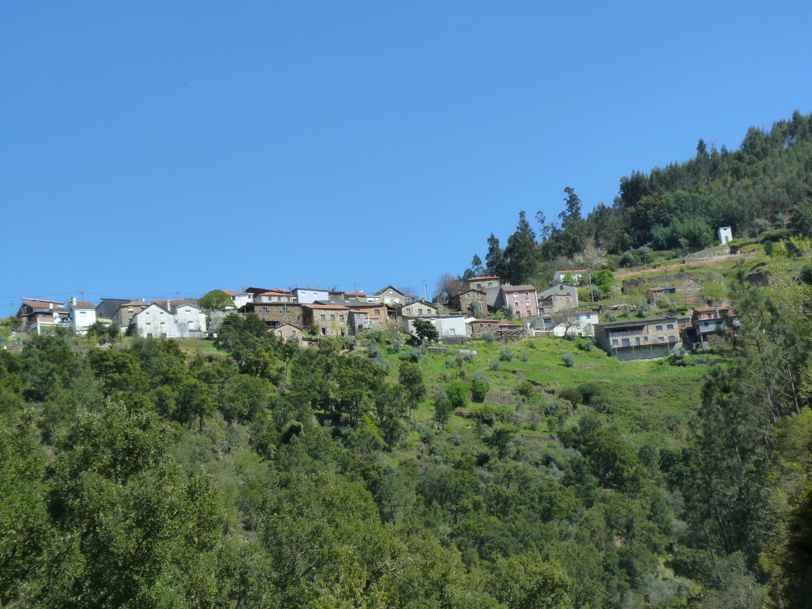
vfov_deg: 21.9
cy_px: 304
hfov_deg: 29.0
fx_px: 1572
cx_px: 406
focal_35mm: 67
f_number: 5.6
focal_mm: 11.9
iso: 125
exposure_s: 1/250
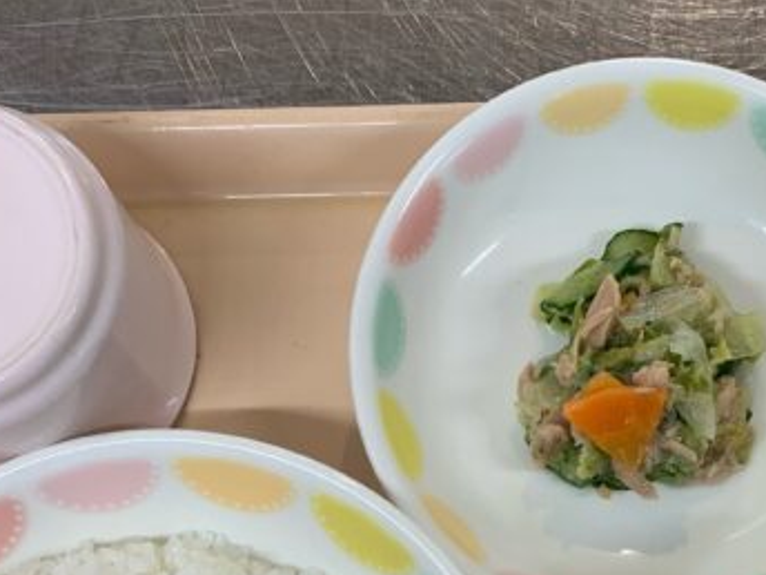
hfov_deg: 32.8
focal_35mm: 58
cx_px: 539
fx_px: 1283
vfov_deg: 23.6
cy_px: 637
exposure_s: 1/60
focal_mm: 4.25
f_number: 1.8
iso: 50
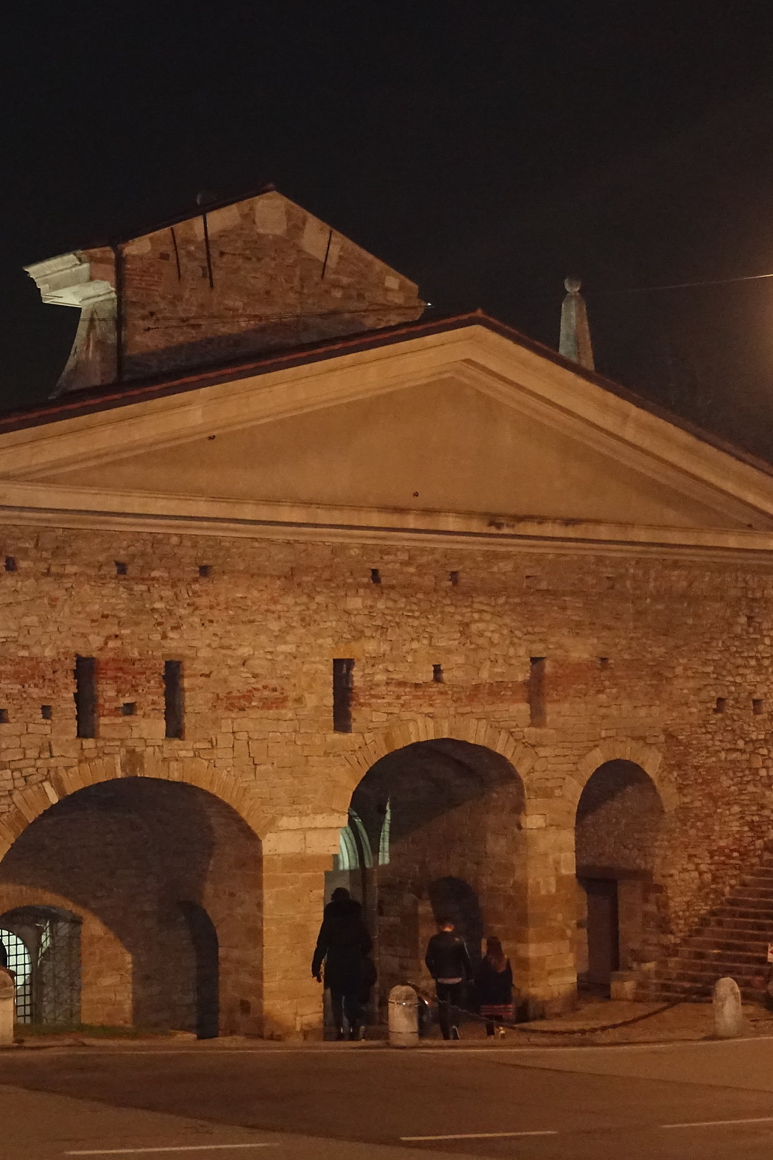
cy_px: 586
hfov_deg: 20.9
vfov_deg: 31.4
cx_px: 136
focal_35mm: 64
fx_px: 2061
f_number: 2.8
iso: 3200
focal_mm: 15.52
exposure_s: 1/30
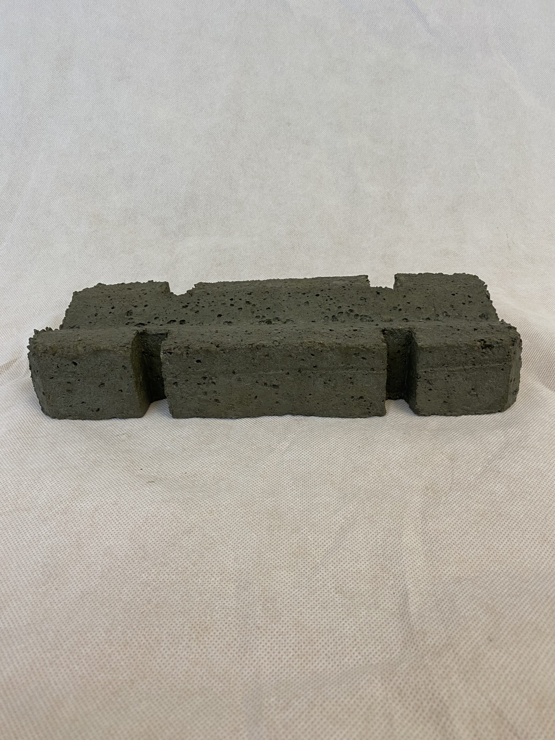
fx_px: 556
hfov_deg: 53.1
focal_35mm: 26
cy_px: 370
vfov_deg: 67.3
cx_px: 278
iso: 80
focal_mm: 4.25
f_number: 1.8
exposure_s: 1/50
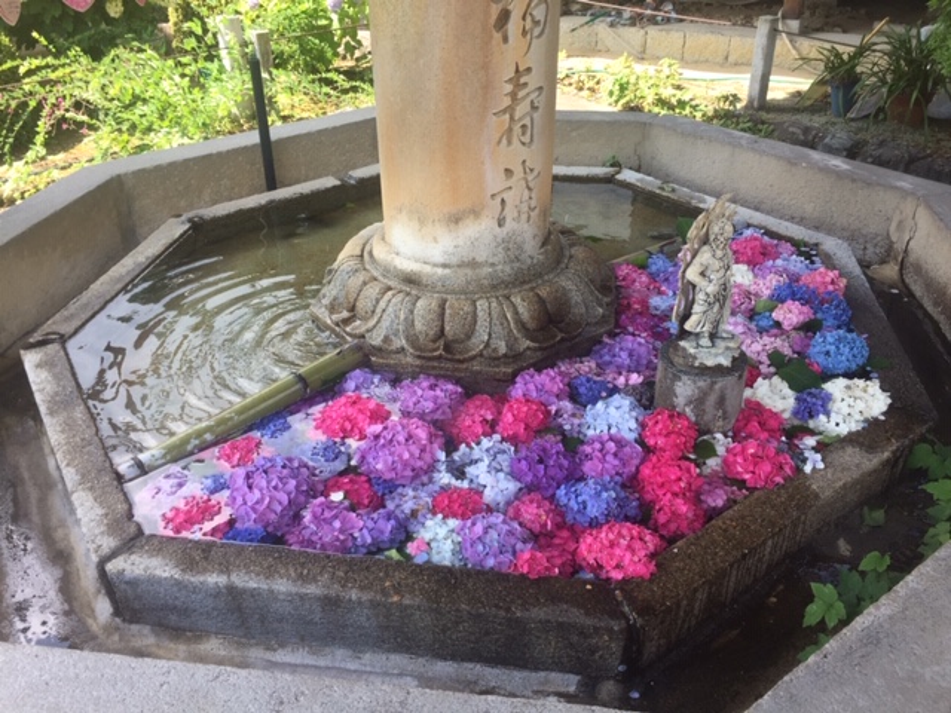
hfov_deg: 61.7
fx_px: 797
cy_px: 356
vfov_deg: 48.2
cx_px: 476
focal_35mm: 29
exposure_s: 1/282
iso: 32
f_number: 2.2
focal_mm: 4.15
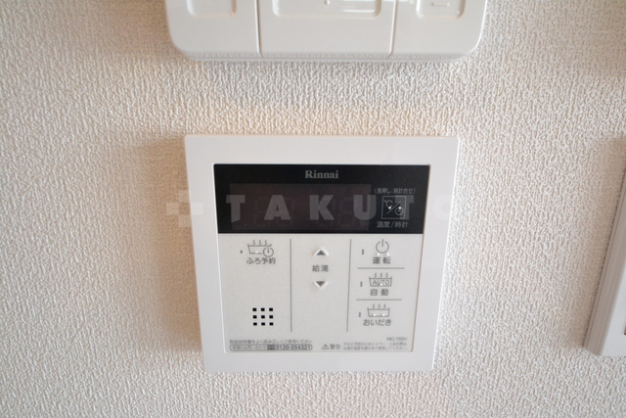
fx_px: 287
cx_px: 313
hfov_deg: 95.0
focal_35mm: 16
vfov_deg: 72.1
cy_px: 209
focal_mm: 11
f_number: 5
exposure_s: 1/100
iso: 3200
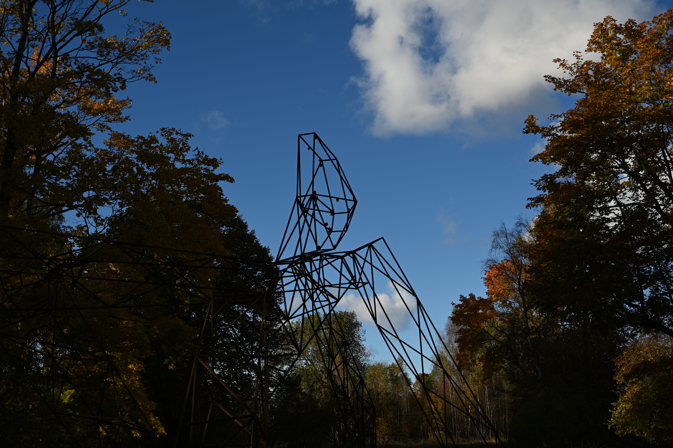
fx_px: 803
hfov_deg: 45.5
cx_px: 336
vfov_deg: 31.1
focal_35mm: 43
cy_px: 224
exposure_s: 1/1600
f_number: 4
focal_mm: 43
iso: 100
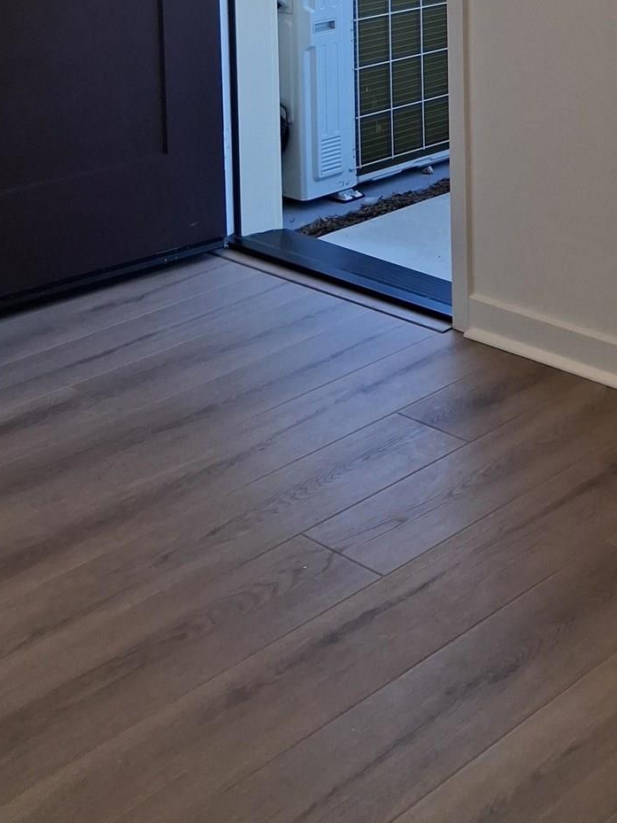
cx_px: 704
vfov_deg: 27.4
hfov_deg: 22.2
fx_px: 1473
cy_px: -169
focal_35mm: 62
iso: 32
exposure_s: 1/302
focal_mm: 4.69
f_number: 1.8
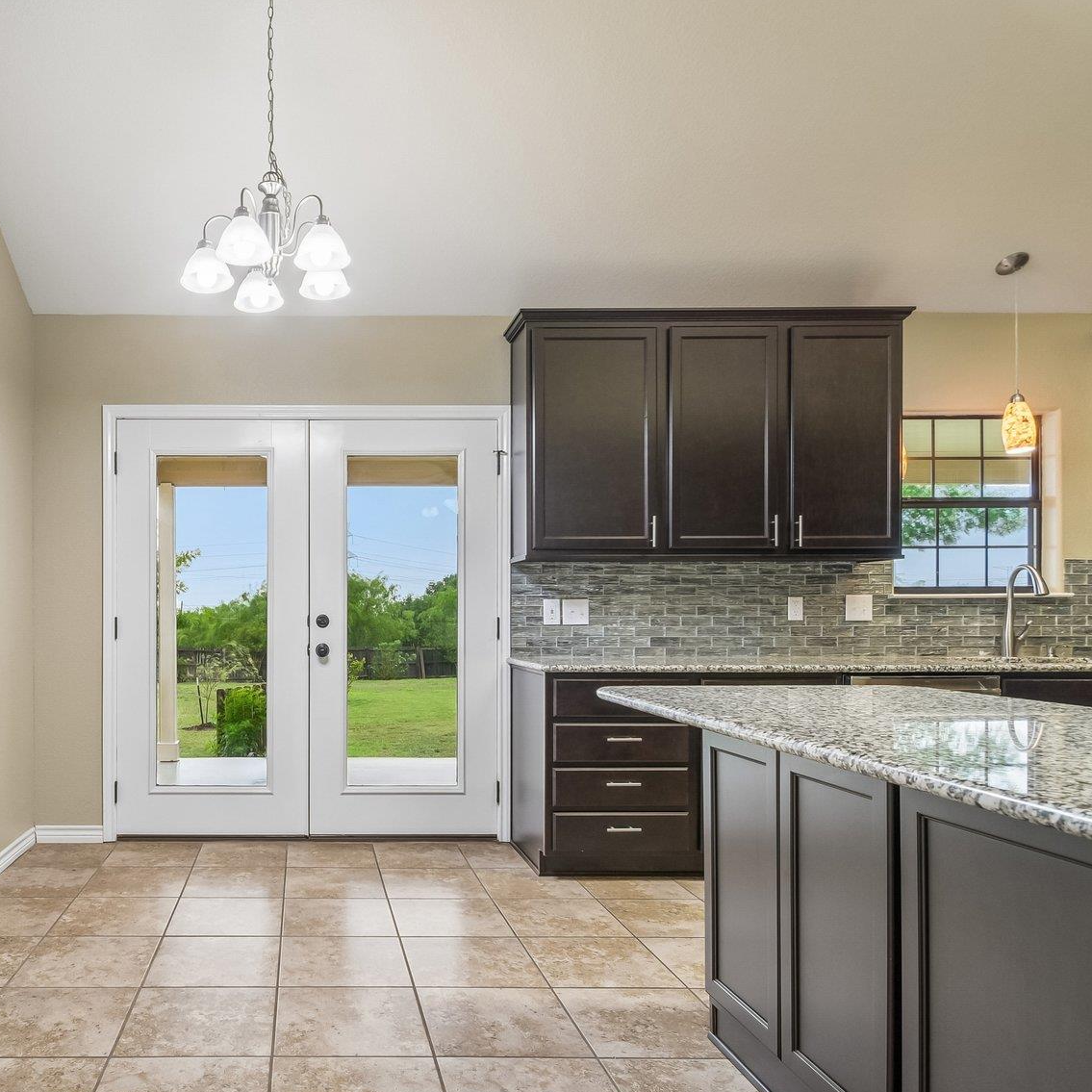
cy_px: 585
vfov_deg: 67.2
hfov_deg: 64.2
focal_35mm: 23
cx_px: 308
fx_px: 821
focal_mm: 10
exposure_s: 1/8
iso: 400
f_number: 8
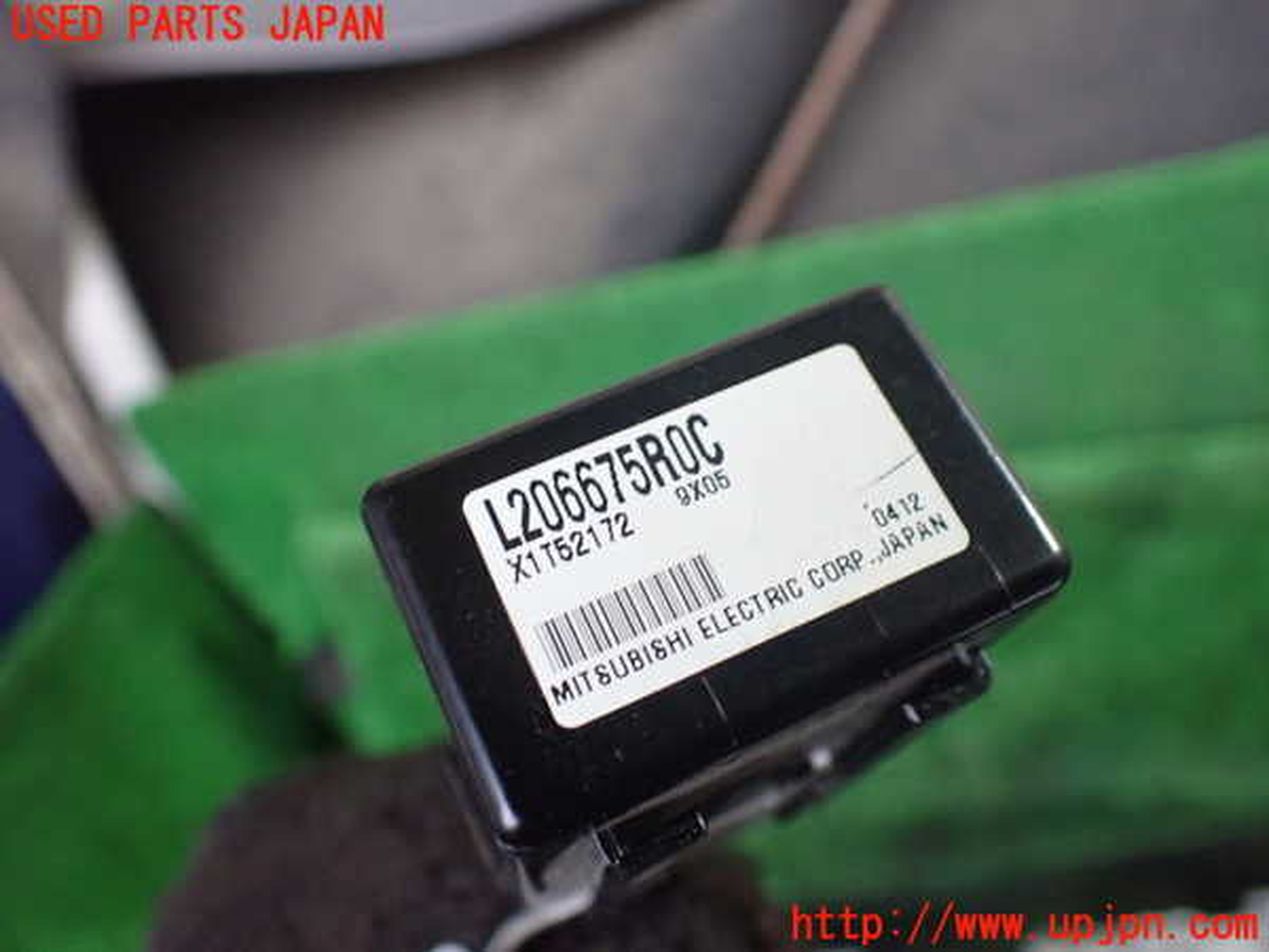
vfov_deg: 46.8
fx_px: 1100
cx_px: 634
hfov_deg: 60.0
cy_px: 476
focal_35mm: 30
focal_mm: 5.4
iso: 800
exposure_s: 1/50
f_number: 2.3
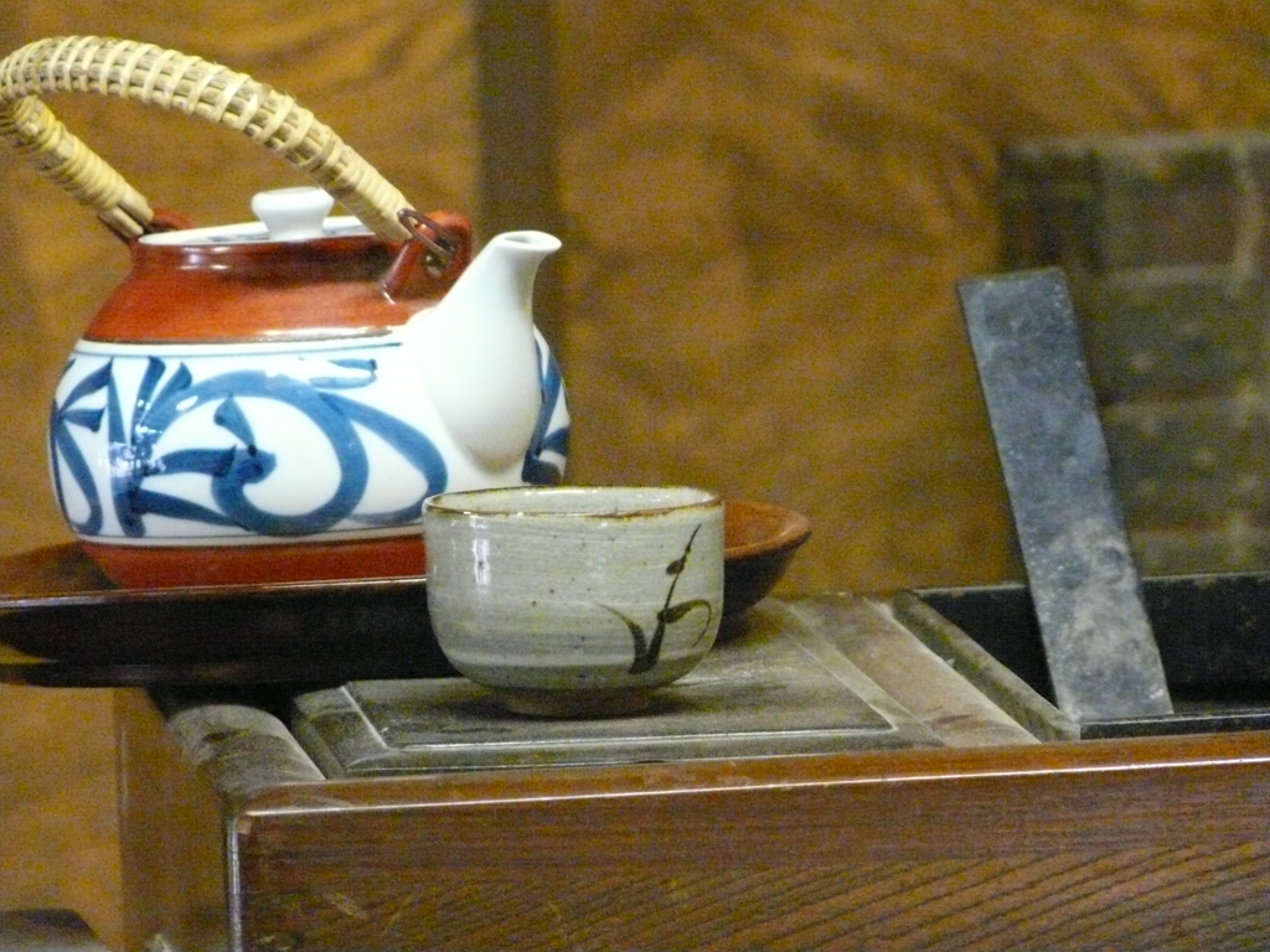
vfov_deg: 4.7
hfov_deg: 6.3
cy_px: 476
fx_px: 11520
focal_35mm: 314
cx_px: 635
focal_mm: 51.6
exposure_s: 1/40
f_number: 3.6
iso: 1600
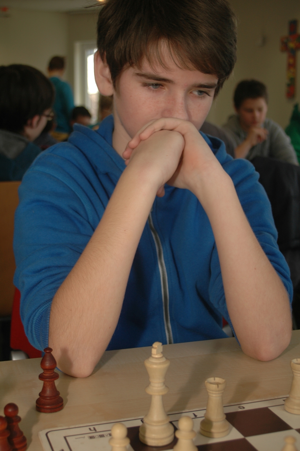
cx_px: 150
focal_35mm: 51
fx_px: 639
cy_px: 226
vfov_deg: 38.9
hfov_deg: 26.4
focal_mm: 34
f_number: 5
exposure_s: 1/100
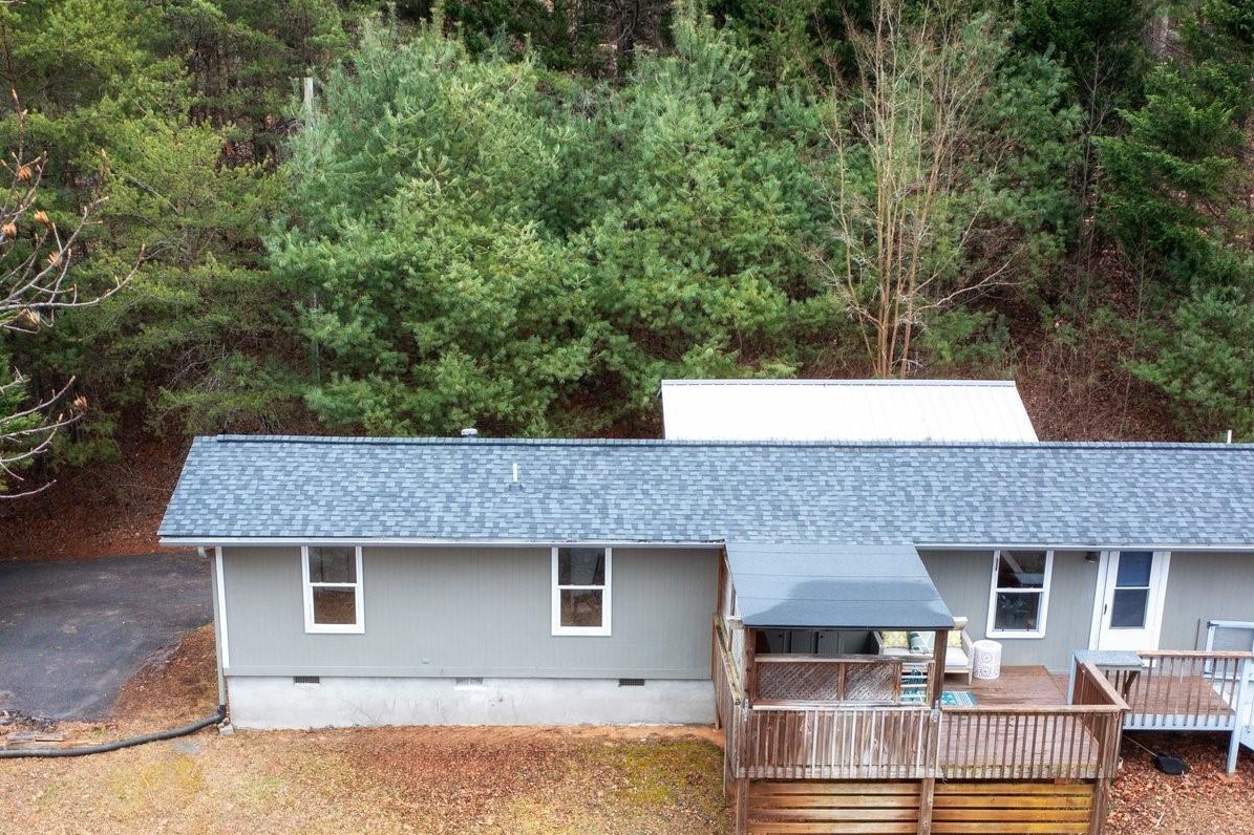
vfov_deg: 27.5
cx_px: 620
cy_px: 667
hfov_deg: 41.1
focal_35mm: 48
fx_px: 1671
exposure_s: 1/30
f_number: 2.8
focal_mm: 10.26
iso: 120
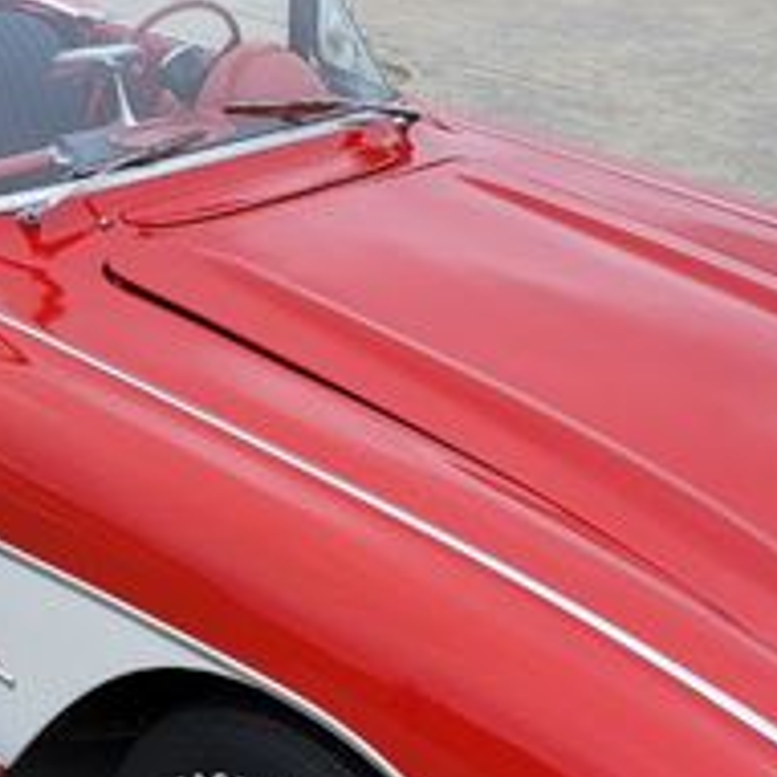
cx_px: 301
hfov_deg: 24.3
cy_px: 480
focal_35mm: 71
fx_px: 1803
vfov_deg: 24.3
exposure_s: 1/544
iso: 16
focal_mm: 6.7
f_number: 1.8
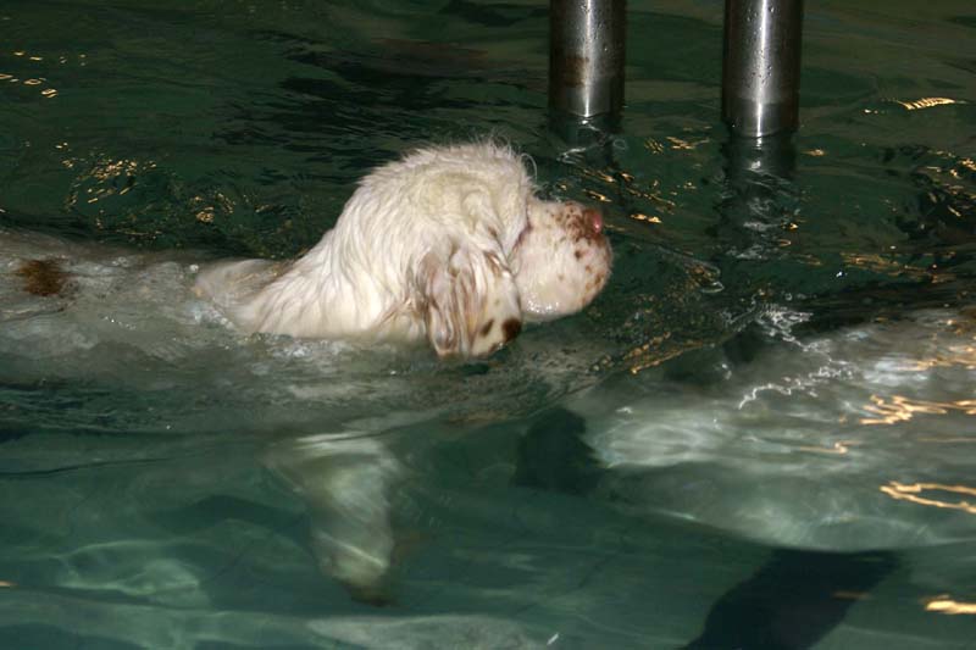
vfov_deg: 13.0
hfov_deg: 19.5
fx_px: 2846
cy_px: 325
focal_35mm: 105
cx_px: 488
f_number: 5.6
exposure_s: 1/125
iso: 400
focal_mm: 70
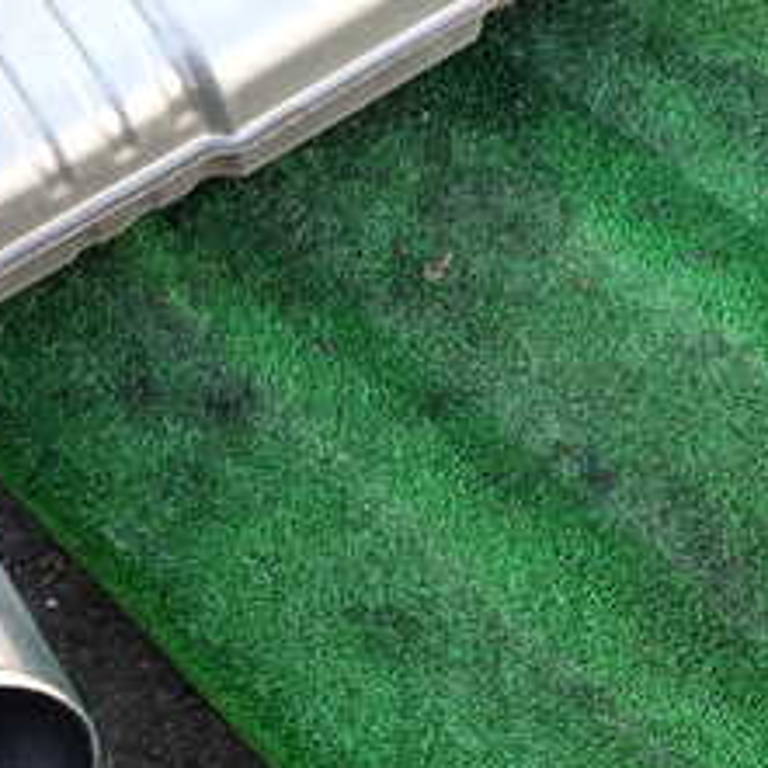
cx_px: 323
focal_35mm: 60
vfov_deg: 28.2
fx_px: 1506
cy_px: 198
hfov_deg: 28.6
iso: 100
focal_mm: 4.5
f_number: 2.8
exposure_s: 1/100
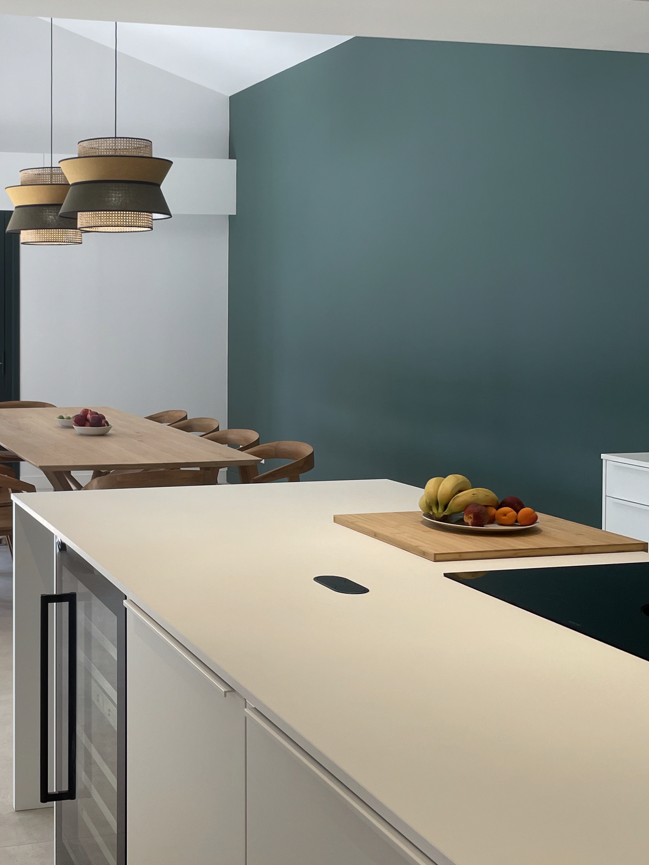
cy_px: 348
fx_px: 1150
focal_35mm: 46
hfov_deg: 30.3
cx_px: 77
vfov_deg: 41.1
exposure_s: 1/169
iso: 32
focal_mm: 4.2
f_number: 1.6
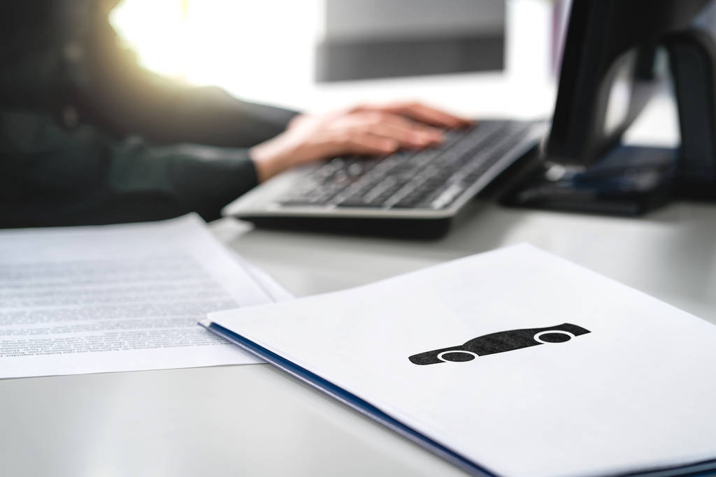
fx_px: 1691
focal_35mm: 85
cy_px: 238
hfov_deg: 23.9
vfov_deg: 16.1
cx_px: 358
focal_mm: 85
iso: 100
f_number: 4.5
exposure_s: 1/8
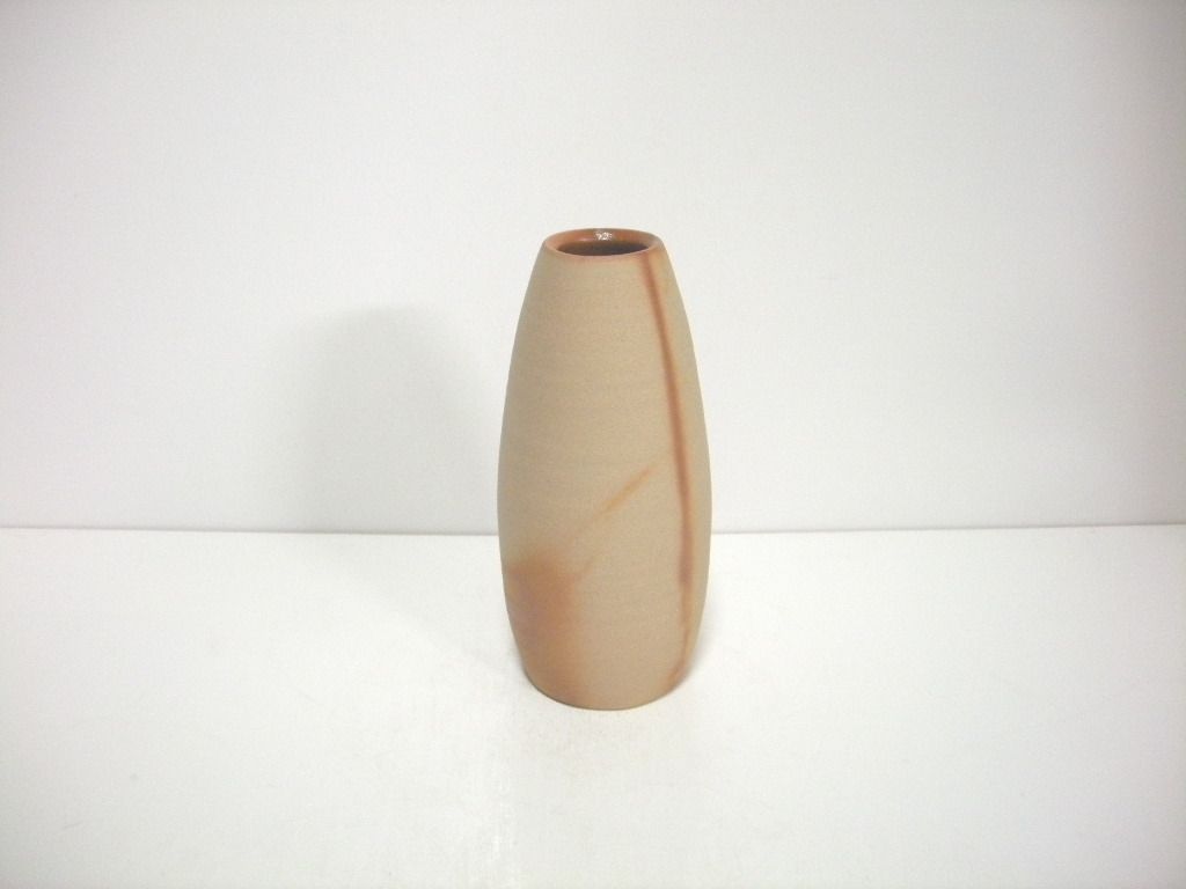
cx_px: 593
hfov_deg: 52.6
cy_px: 444
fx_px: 1199
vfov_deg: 40.7
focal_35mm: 35
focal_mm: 5.7
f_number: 2.8
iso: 400
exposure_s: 1/18
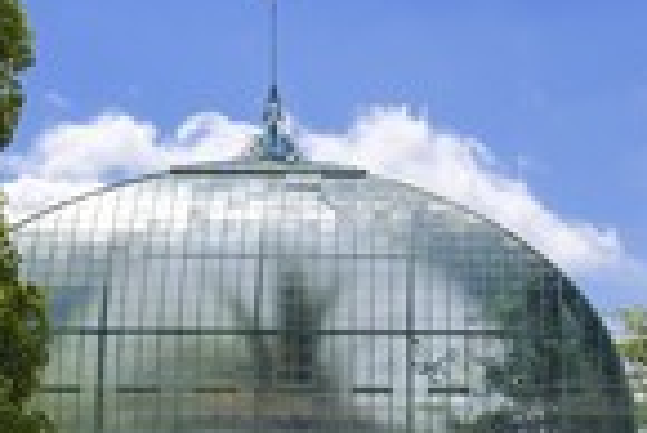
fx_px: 3022
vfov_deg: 8.1
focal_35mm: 168
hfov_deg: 12.2
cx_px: 538
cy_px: 455
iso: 200
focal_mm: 58
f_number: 16
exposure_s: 1/160
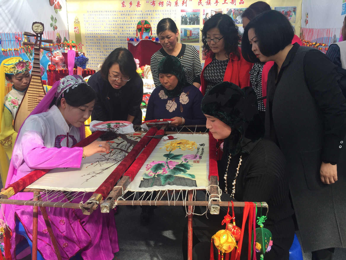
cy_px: 130
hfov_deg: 61.7
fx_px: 290
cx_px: 173
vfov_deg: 48.2
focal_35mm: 29
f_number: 2.2
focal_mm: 4.15
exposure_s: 1/581
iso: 32
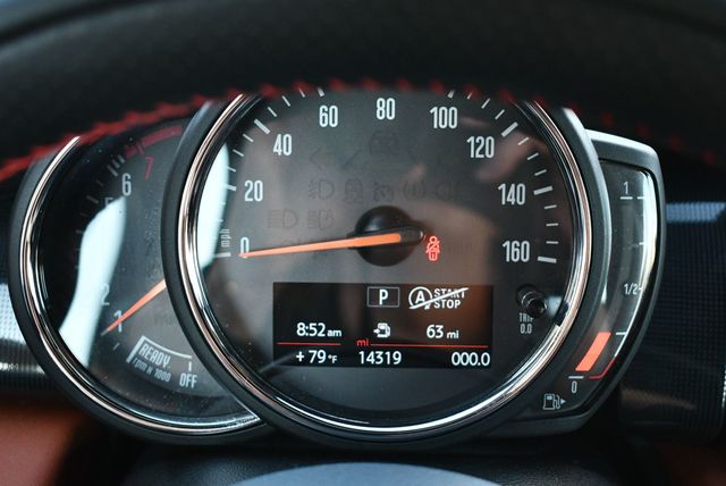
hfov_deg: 35.6
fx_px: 1130
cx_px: 363
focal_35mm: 56
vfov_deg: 24.2
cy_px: 243
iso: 900
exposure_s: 1/125
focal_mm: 28
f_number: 4.2
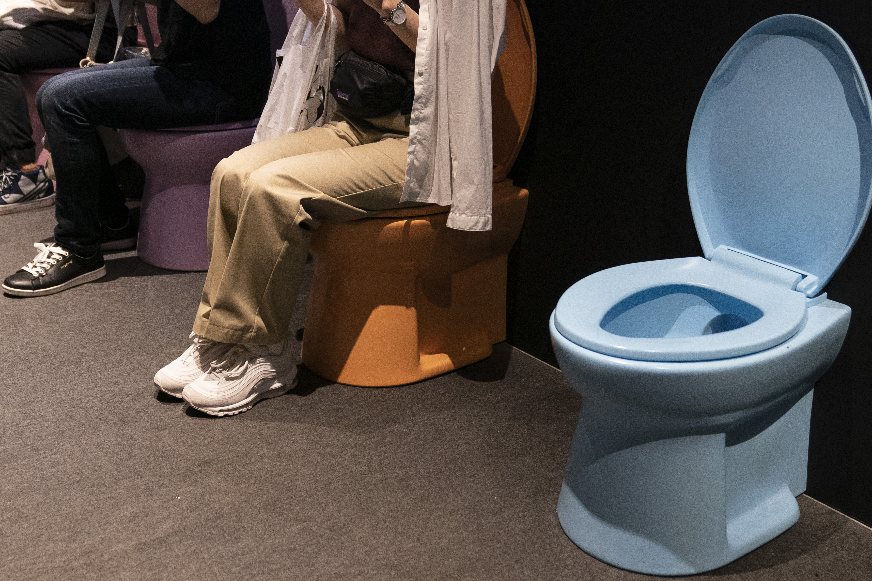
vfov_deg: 28.2
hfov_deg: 41.9
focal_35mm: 47
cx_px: 411
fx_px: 1138
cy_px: 135
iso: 3200
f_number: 2.8
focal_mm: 28
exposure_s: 1/320
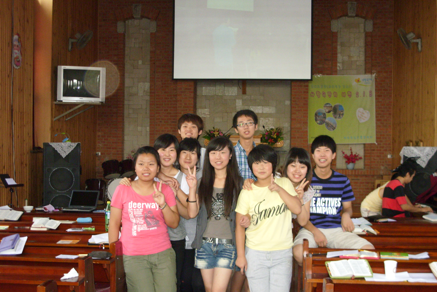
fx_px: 874
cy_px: 162
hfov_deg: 28.1
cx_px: 219
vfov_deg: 18.9
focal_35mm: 72
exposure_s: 1/148
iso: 400
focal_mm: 11.4
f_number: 3.2
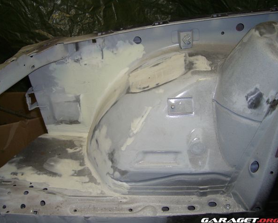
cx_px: 131
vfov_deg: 37.4
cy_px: 112
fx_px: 329
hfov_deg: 45.8
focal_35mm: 40
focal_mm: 7.9
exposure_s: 1/60
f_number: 2.8
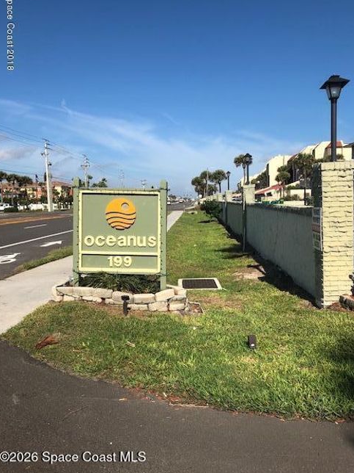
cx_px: 178
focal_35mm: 29
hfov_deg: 48.2
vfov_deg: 61.7
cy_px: 233
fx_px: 395
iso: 25
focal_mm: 3.99
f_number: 1.8
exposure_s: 1/3040
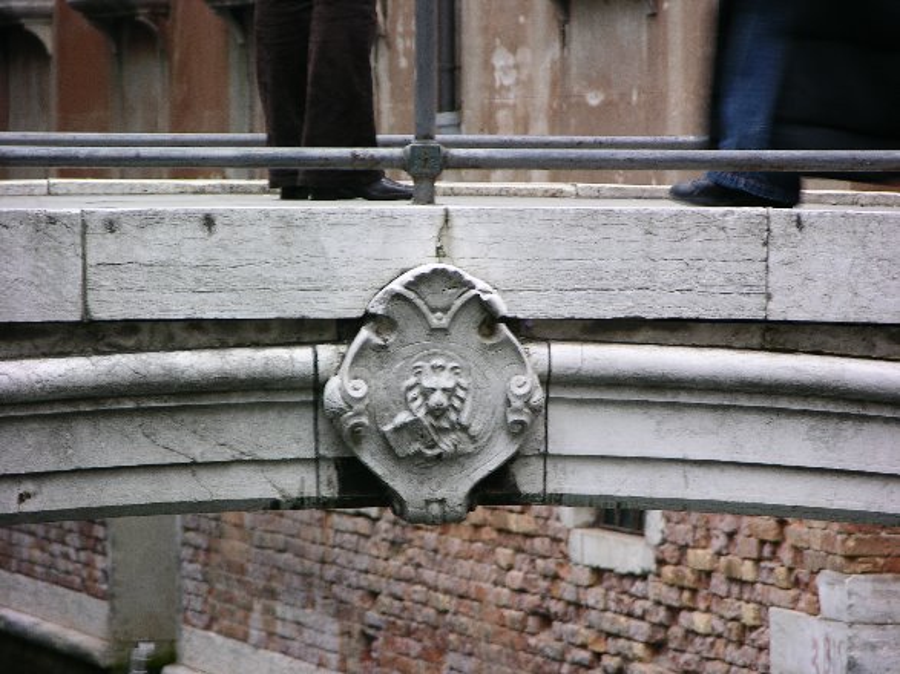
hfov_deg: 7.1
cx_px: 450
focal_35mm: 280
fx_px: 7278
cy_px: 337
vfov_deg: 5.3
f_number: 4.2
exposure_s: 1/20.5
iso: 50
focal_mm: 71.2
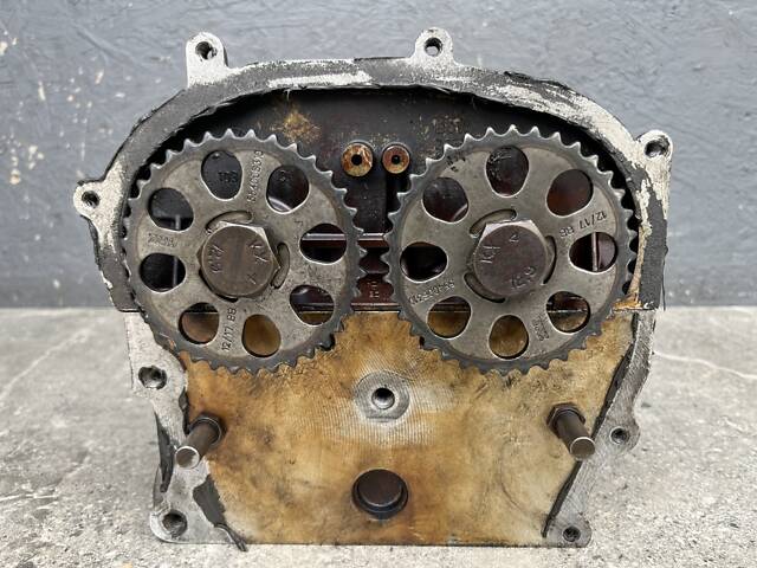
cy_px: 284
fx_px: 569
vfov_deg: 53.1
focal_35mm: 26
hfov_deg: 67.3
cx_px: 378
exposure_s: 1/123
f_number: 1.6
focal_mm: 5.1
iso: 32
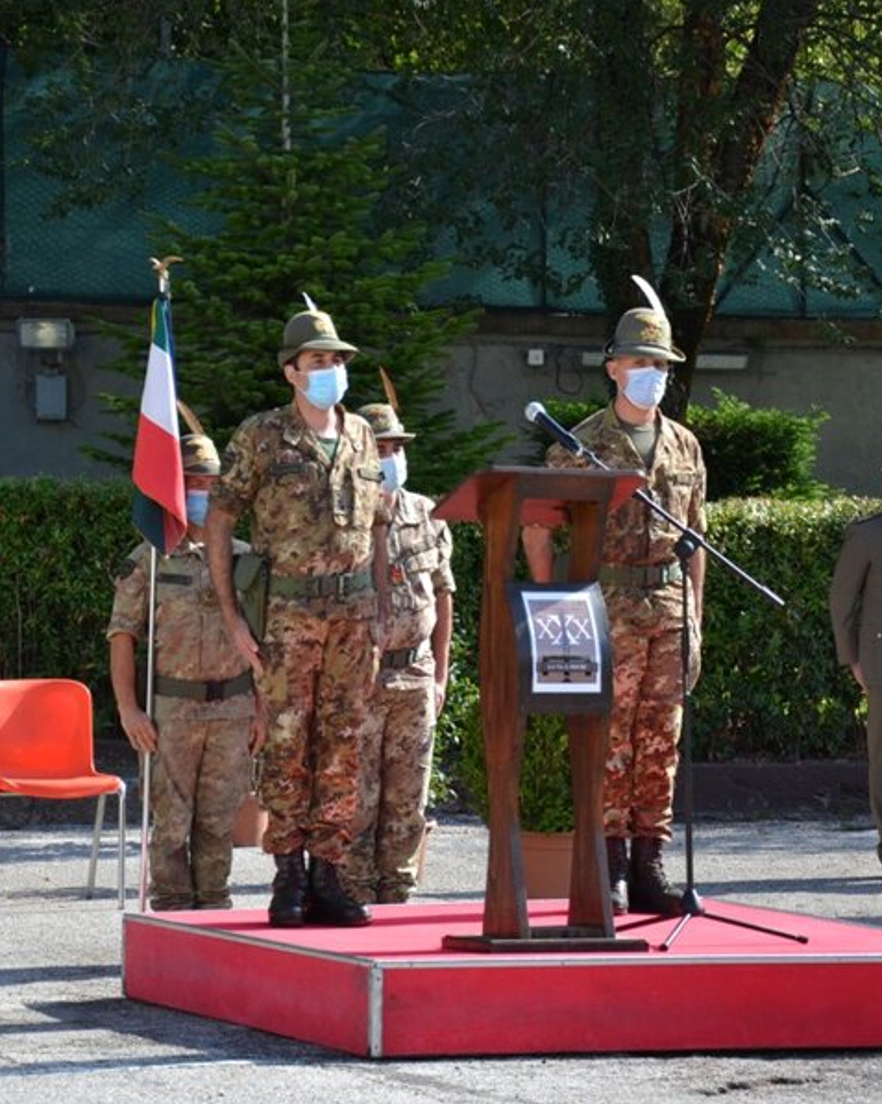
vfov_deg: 13.8
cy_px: 551
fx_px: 4572
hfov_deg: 11.0
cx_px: 369
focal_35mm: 140
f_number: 5.6
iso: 360
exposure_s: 1/500
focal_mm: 66
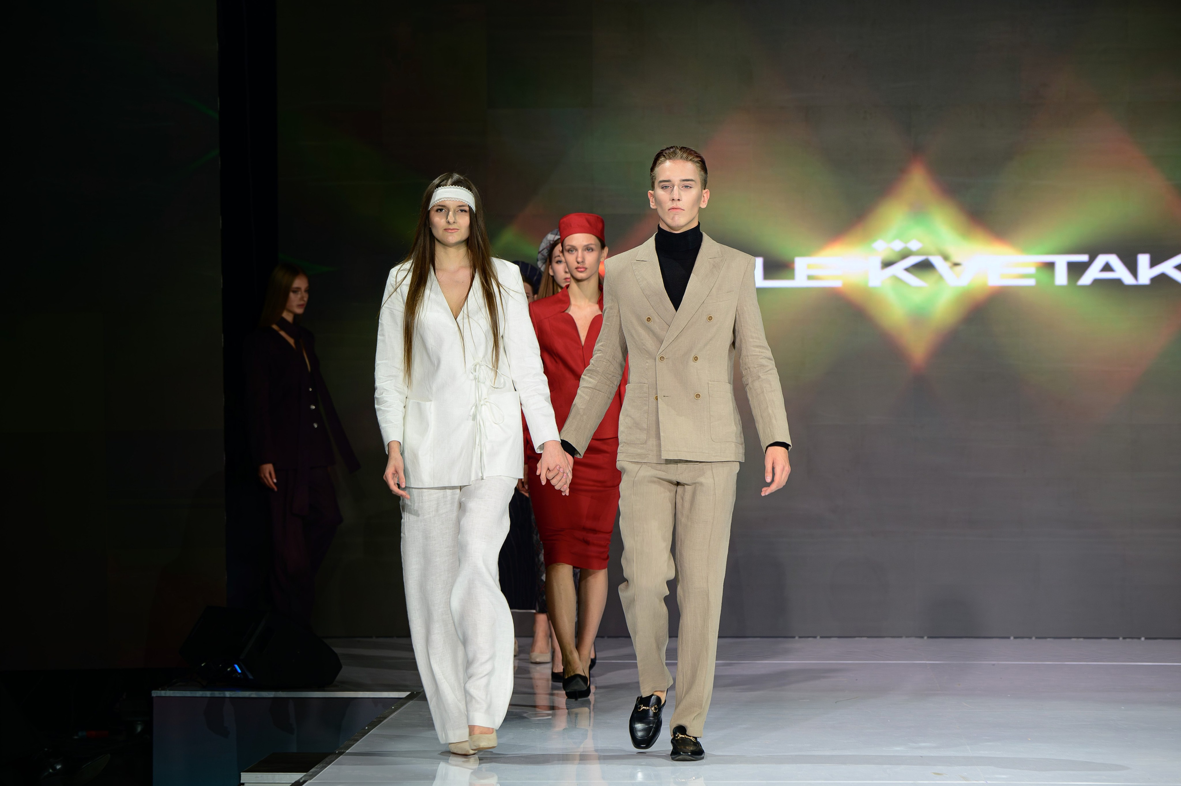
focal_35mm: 125
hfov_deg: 16.4
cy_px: 393
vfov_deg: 11.0
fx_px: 4098
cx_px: 590
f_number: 4.5
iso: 640
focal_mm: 125
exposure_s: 1/125
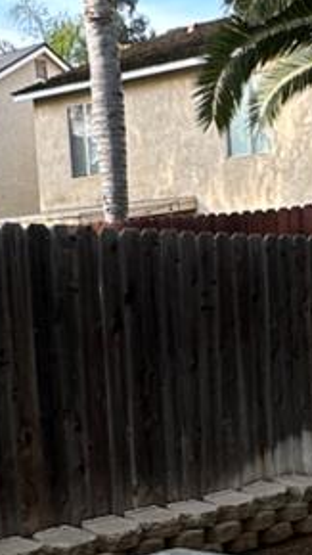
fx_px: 1163
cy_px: 528
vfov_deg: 25.8
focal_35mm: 79
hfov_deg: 14.9
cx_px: 344
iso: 40
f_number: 2.2
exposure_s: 1/188
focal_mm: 2.22
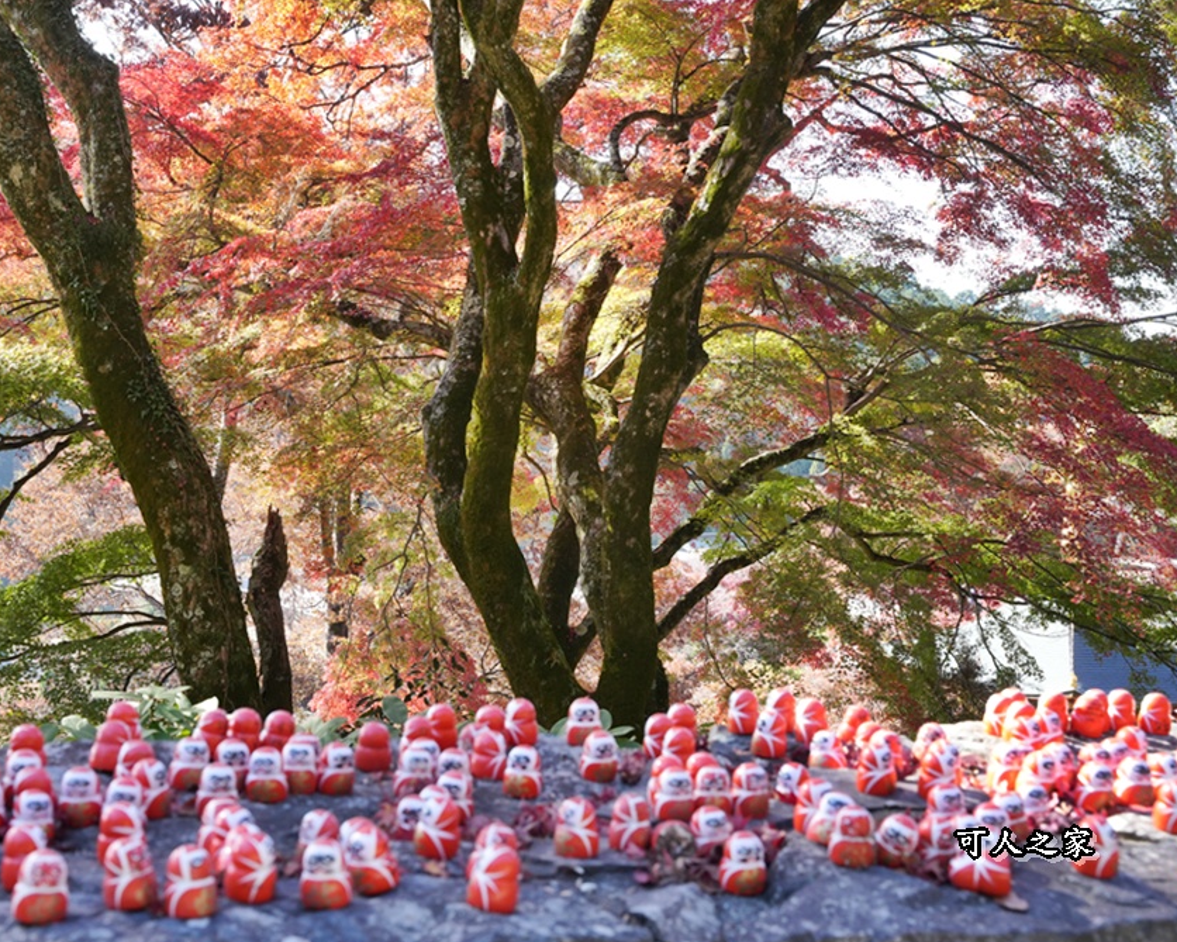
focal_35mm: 47
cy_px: 475
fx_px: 1631
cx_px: 466
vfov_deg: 32.2
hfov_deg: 39.5
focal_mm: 40.7
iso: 1000
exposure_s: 1/320
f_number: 7.1
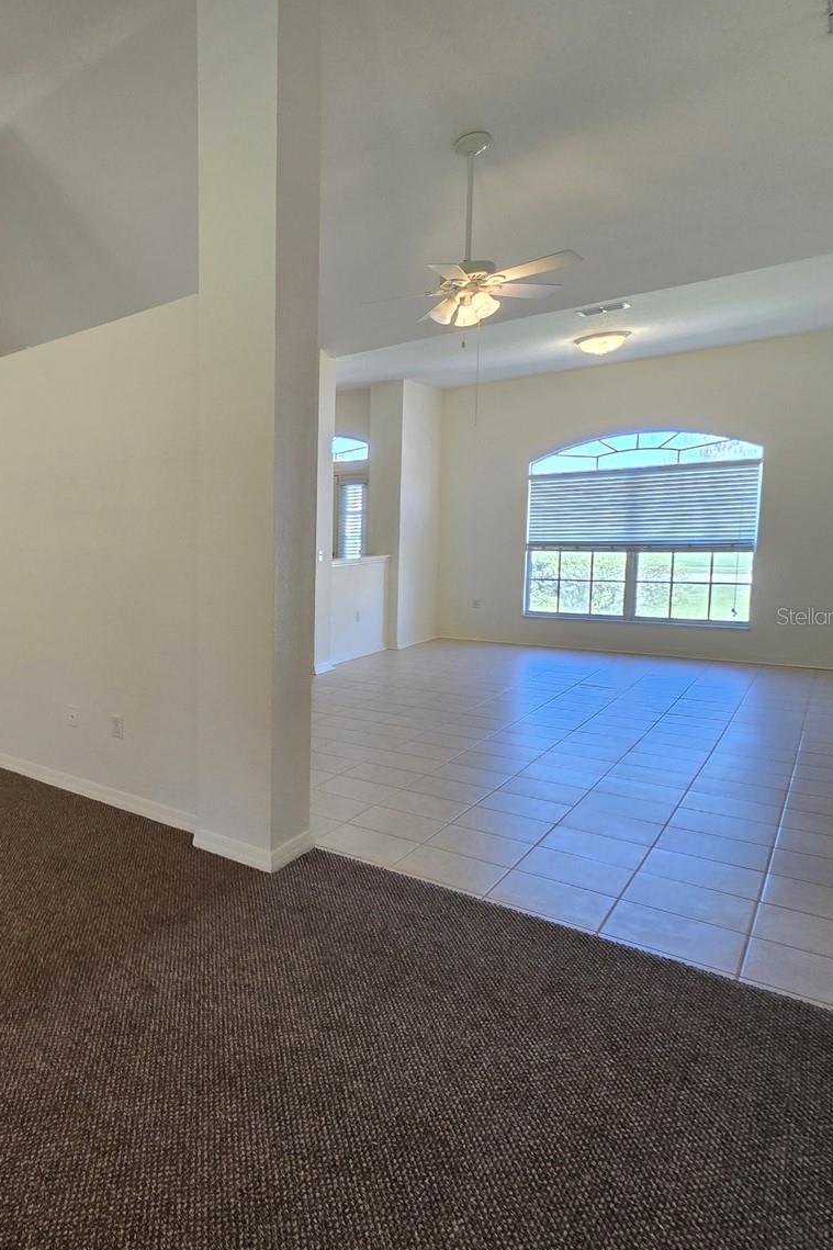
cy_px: 616
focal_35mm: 19
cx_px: 2
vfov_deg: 86.9
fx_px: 660
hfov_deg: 51.7
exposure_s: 1/60
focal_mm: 2.2
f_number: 2.2
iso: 100
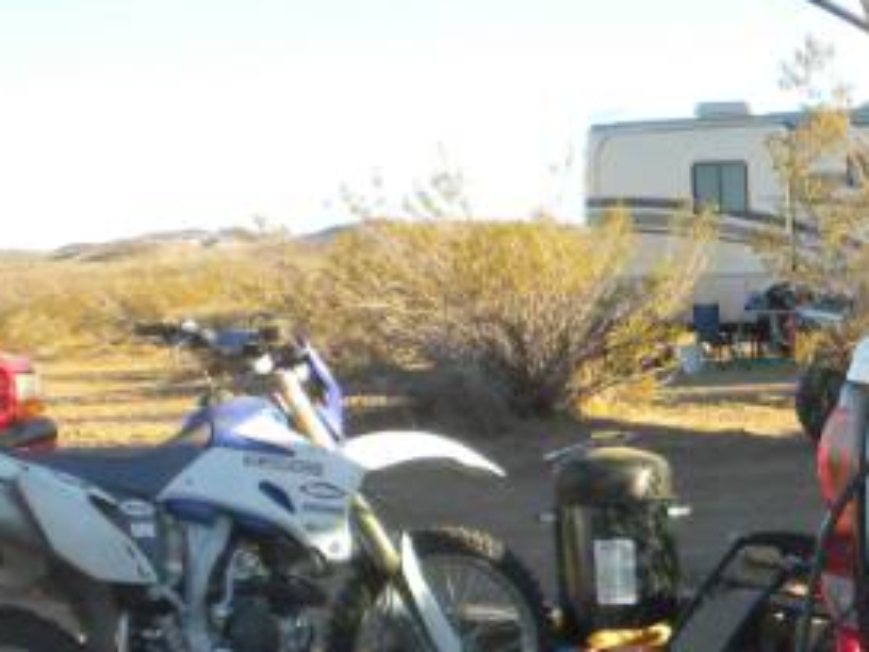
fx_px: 2736
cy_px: 793
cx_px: 1051
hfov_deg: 17.2
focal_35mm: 109
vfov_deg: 13.2
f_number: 3.5
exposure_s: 1/212
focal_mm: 6.6
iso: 64
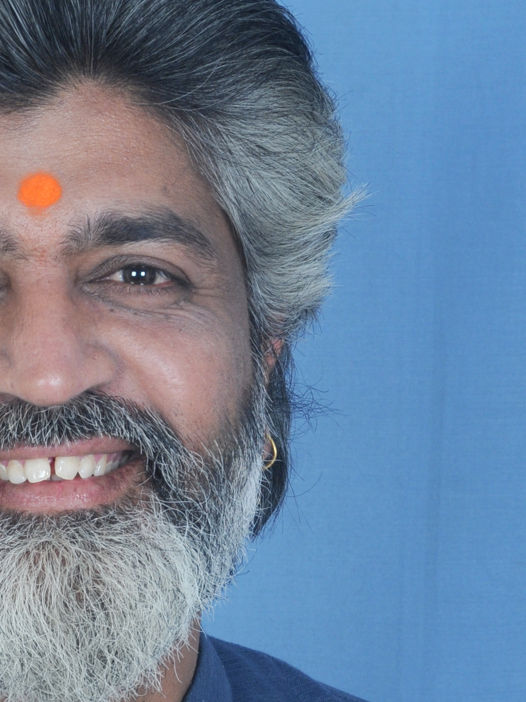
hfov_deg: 6.5
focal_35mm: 228
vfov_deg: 8.7
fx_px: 4619
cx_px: 26
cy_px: 602
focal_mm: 66
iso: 200
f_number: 11
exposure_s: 1/100
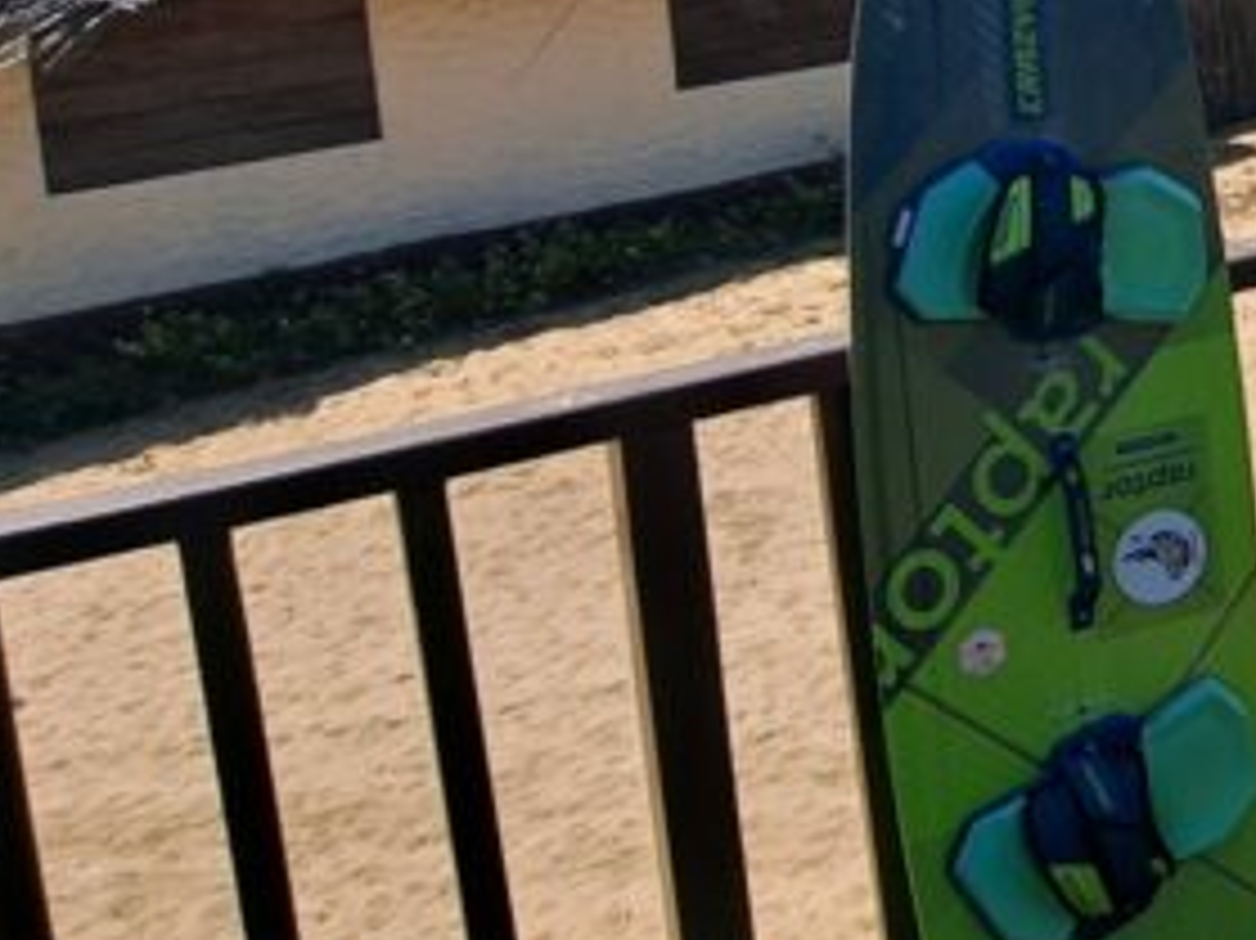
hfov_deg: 25.4
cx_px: 1909
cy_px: -67
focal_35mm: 56
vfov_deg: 24.5
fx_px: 2031
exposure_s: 1/1429
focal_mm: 1.74
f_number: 2.2
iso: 50
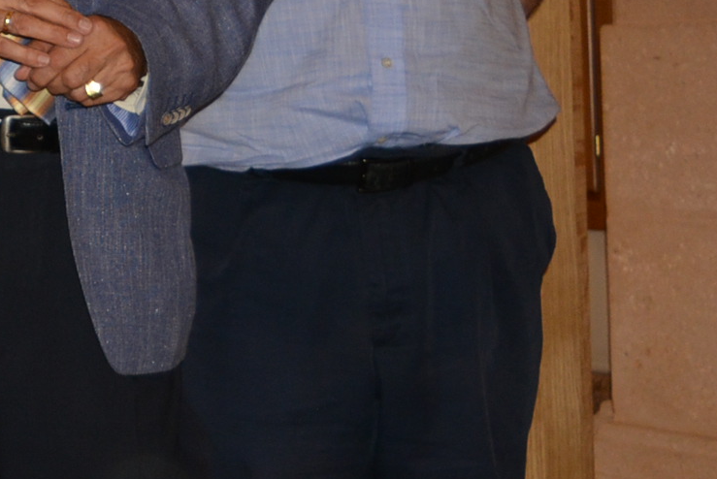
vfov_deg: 8.6
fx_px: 3149
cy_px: -50
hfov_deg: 11.6
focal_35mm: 158
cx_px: -720
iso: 400
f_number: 4
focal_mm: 26
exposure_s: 1/60
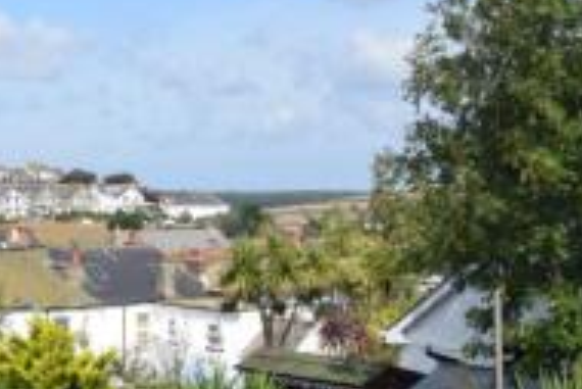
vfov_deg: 18.2
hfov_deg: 24.8
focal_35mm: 75
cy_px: 194
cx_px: -80
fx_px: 1213
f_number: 10
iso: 100
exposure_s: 1/200
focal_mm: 20
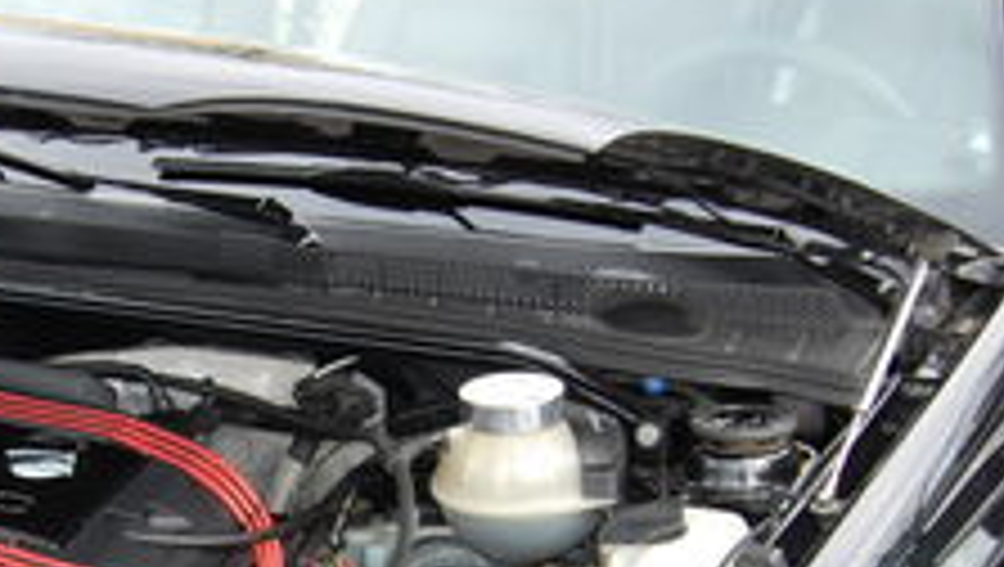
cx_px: 77
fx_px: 2638
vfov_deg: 12.1
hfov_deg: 21.0
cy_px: 608
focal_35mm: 99
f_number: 5.6
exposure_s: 1/125
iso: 220
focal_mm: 22
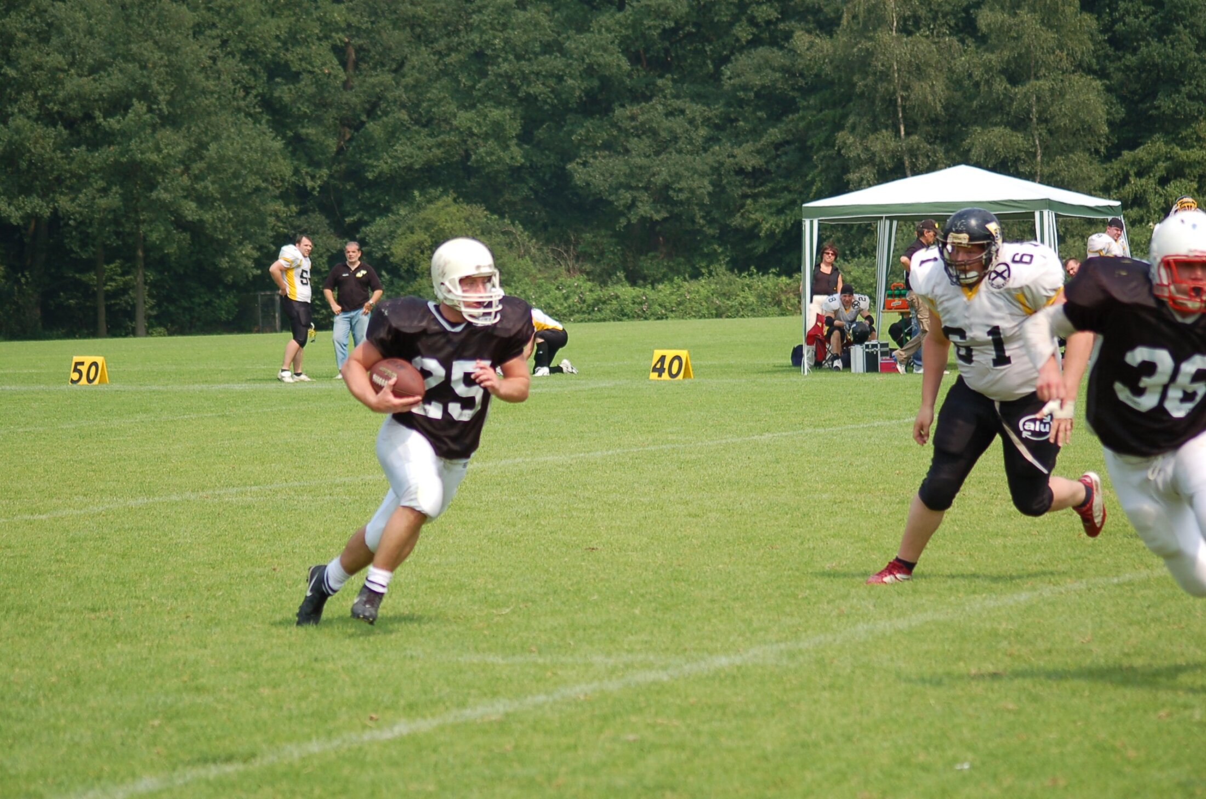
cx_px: 603
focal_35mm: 150
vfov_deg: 9.1
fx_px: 5015
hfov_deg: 13.7
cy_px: 400
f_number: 4.5
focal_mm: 100
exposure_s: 1/1250
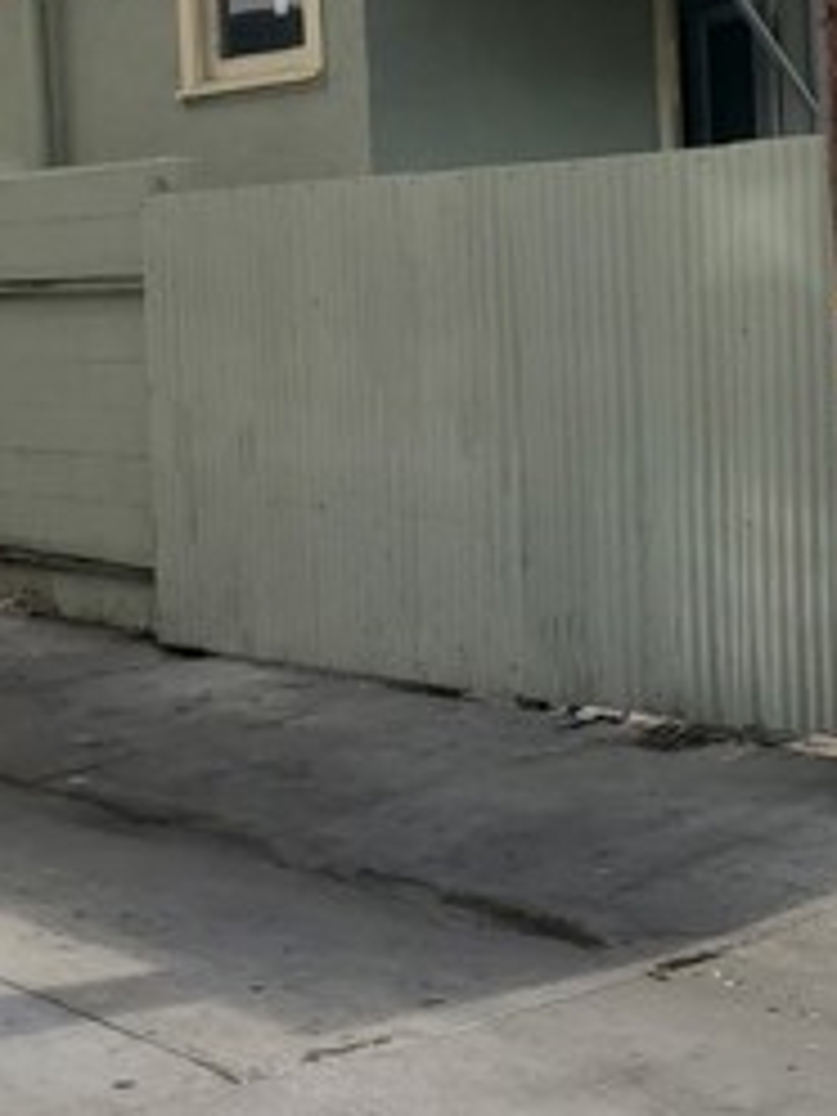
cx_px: 932
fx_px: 2160
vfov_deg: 28.8
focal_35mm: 67
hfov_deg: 20.8
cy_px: 400
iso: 50
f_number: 2.4
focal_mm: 4.3
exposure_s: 1/2010
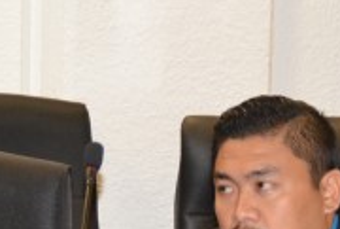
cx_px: 62
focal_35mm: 227
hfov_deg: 9.0
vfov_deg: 6.0
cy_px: 299
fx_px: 2149
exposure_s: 1/60
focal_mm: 38
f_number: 4.5
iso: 1800
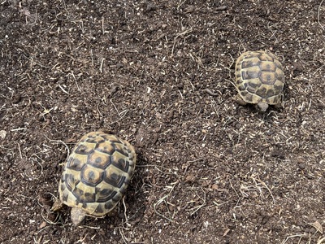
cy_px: 122
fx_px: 244
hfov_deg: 67.3
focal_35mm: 26
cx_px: 162
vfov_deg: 53.1
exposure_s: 1/709
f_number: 1.5
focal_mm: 5.7
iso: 50
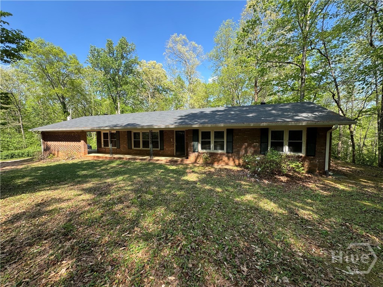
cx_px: 192
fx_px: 155
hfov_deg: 102.1
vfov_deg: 85.7
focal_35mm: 14
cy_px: 144
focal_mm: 2.22
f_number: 2.2
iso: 40
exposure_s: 1/379
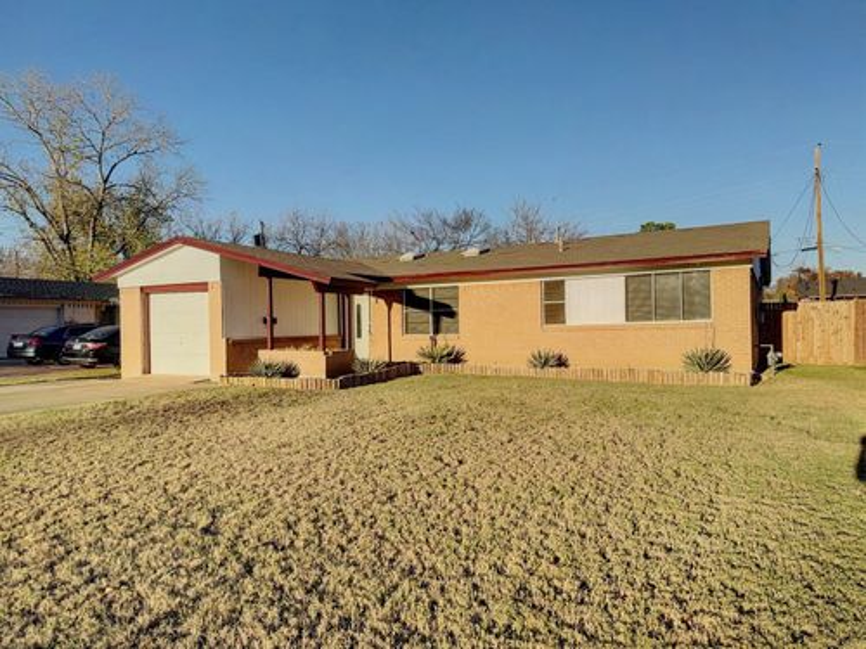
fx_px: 600
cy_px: 324
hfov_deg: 71.6
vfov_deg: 56.8
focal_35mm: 24
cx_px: 433
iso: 80
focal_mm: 6.76
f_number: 1.78
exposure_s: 1/4049
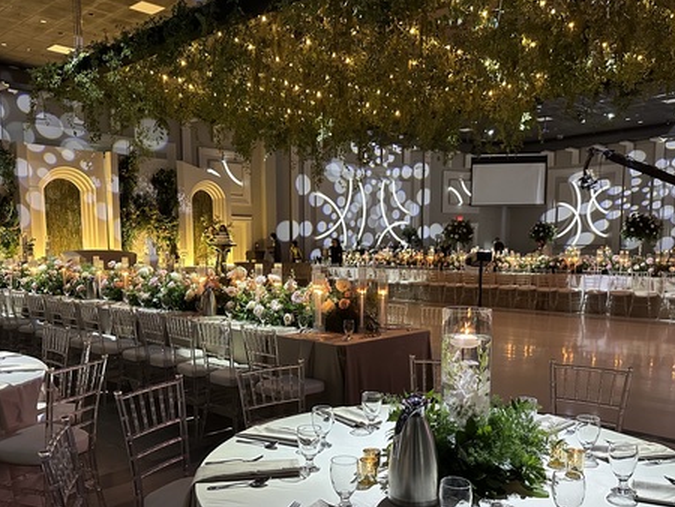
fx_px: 624
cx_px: 327
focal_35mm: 32
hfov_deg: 56.8
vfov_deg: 43.8
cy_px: 320
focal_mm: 6.86
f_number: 1.78
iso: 500
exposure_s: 1/60
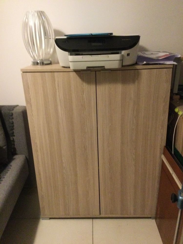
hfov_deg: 45.4
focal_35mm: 31
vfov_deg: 58.4
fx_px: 219
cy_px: 122
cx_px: 92
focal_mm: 3.3
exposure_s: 1/17
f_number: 2.4
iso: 250
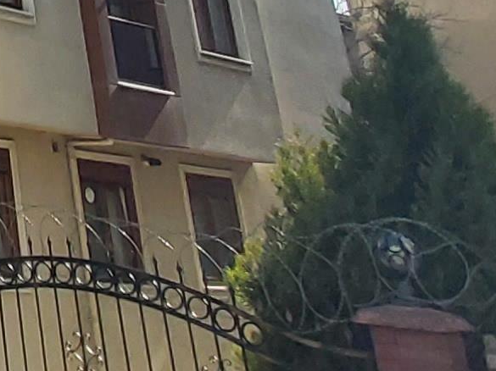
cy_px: -313
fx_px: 959
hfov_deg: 18.5
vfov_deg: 17.4
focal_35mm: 67
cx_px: -501
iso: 40
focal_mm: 1.42
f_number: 2.2
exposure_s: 1/1325
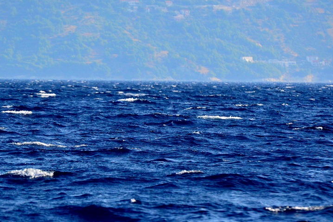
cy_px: 119
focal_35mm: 457
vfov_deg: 3.0
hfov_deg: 4.5
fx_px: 4227
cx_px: 157
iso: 2500
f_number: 5.3
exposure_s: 1/8000
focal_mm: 220
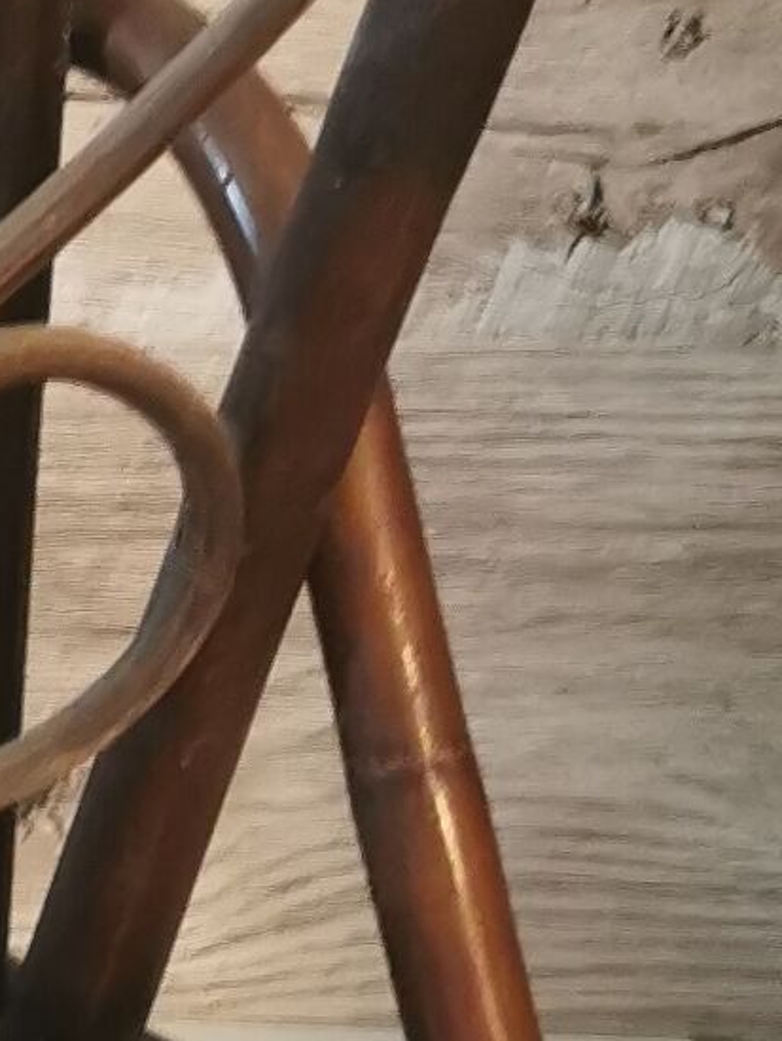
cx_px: -1505
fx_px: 5387
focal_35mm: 179
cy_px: 437
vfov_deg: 11.0
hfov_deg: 7.4
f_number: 1.8
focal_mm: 5.58
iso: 320
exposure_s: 1/33.3
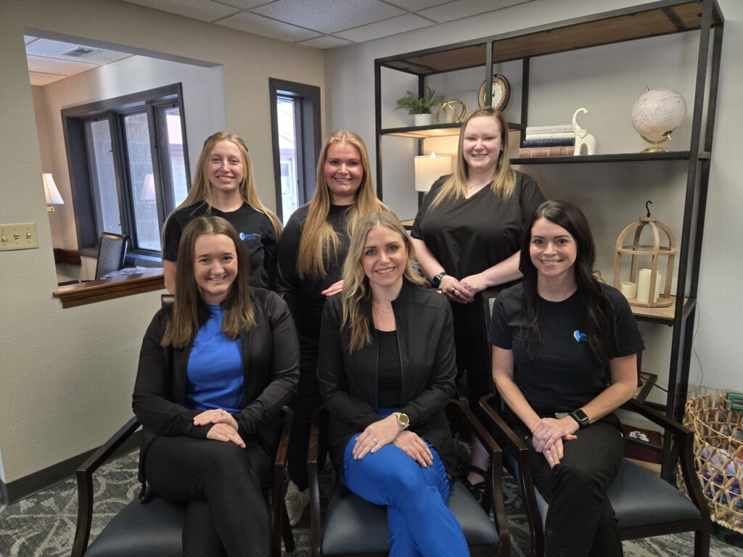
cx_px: 372
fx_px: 494
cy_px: 278
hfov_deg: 73.9
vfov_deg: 58.9
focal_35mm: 23
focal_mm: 5.4
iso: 160
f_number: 1.8
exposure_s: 1/120
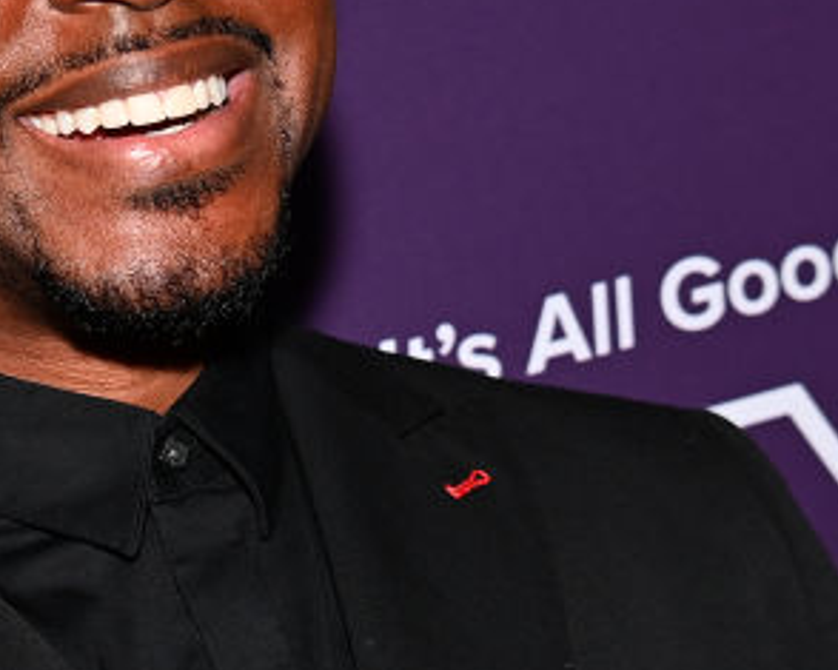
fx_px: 3893
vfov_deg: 9.8
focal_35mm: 157
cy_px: 295
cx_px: 200
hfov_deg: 12.2
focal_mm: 48
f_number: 6.3
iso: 320
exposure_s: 1/250
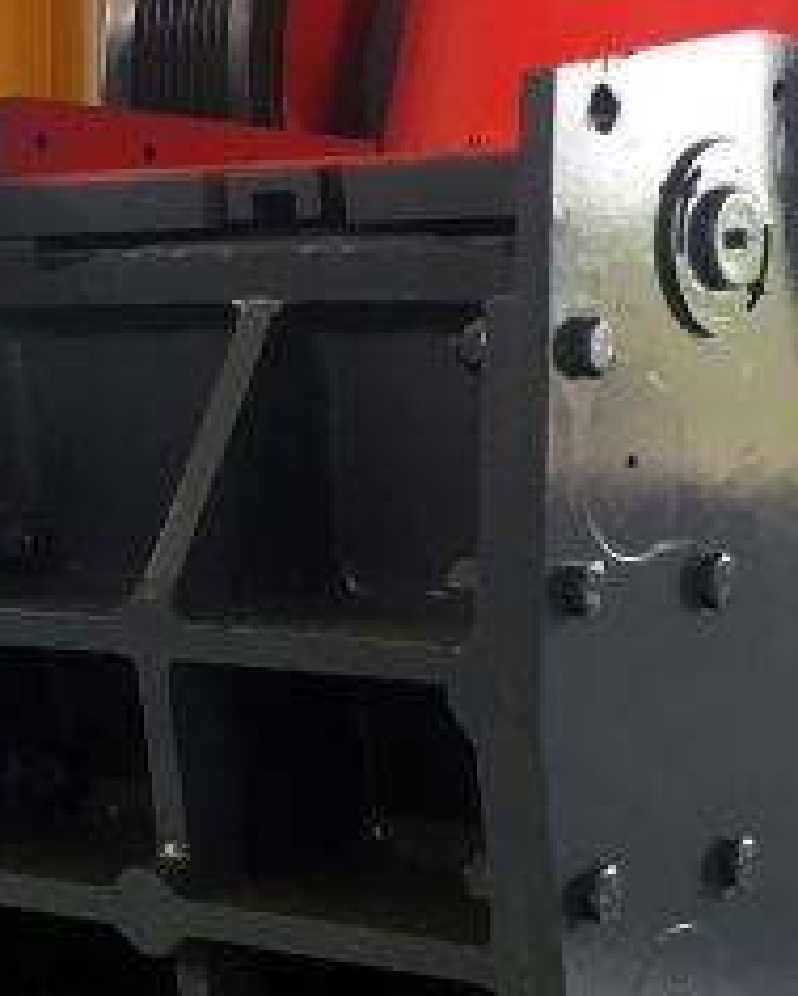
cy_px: 722
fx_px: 2832
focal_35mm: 96
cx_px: 291
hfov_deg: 16.0
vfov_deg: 19.8
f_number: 2.2
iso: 32
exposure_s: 1/33
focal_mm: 4.15
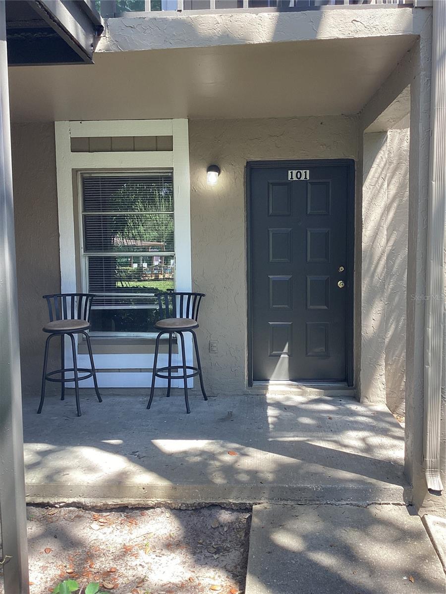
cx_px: 223
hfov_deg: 45.4
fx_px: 533
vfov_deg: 58.4
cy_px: 297
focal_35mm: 31
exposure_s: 1/120
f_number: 2.4
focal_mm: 3.3
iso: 50
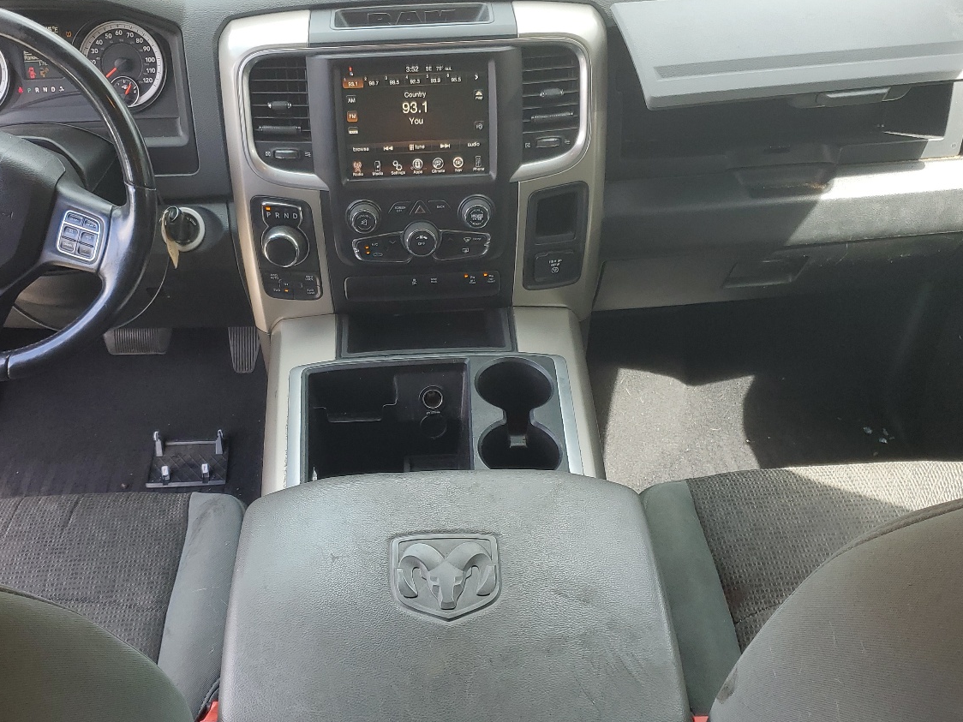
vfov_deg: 38.6
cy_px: 403
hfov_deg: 50.0
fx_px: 1029
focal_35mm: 37
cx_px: 422
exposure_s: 1/161
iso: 50
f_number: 1.5
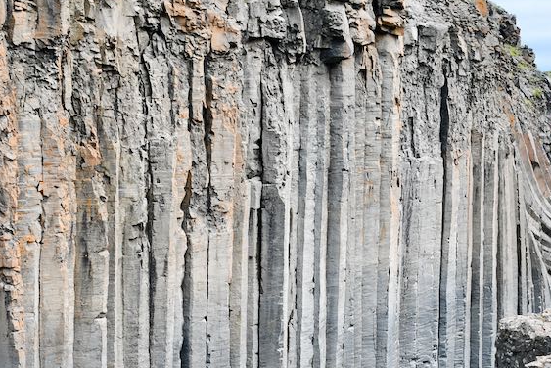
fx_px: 1256
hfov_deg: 24.7
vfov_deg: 16.4
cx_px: 269
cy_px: 337
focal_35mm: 82
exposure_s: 1/250
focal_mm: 28
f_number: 6.3
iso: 200
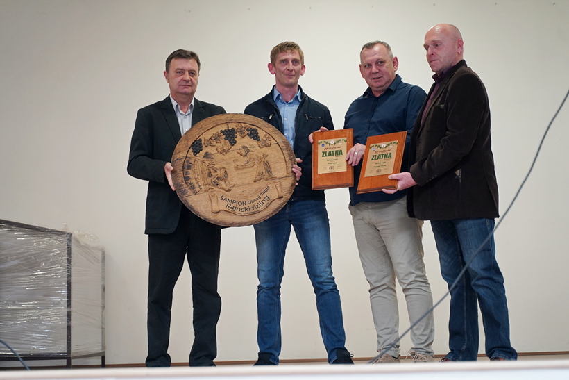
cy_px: 190
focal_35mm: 64
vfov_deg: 21.2
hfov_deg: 31.4
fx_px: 1012
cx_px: 284
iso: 2000
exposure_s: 1/125
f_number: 2.8
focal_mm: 64
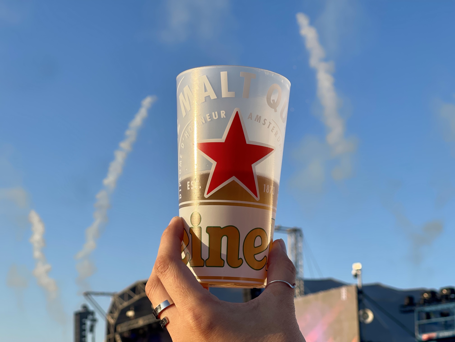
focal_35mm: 64
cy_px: 171
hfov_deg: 30.3
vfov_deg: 22.9
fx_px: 841
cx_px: 228
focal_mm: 7.5
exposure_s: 1/536
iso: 20
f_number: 2.2
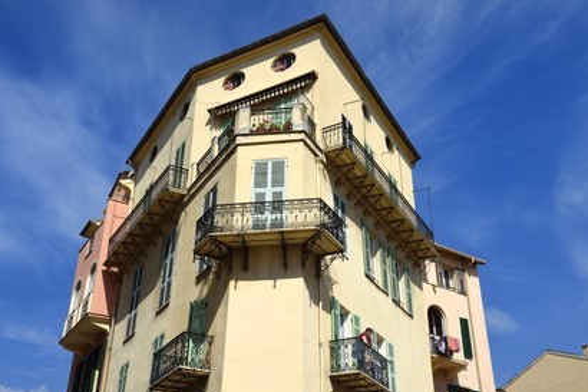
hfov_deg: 47.4
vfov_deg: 32.6
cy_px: 200
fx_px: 669
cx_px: 300
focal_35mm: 41
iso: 200
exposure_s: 1/250
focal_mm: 40
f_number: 16
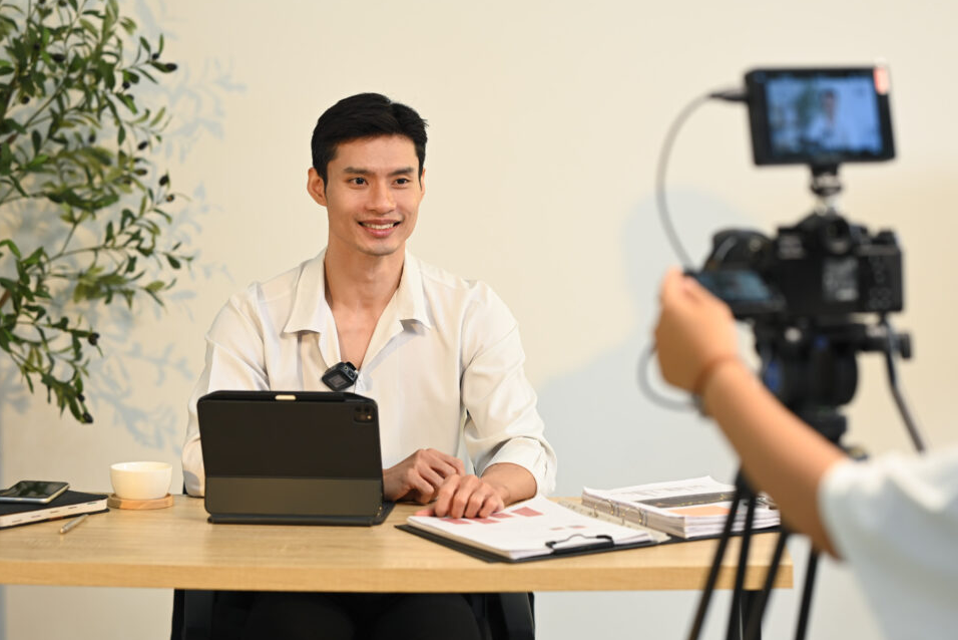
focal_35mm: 91
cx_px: 493
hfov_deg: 22.4
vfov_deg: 15.0
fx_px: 2422
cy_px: 313
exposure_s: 1/320
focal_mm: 85
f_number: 2.8
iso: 320
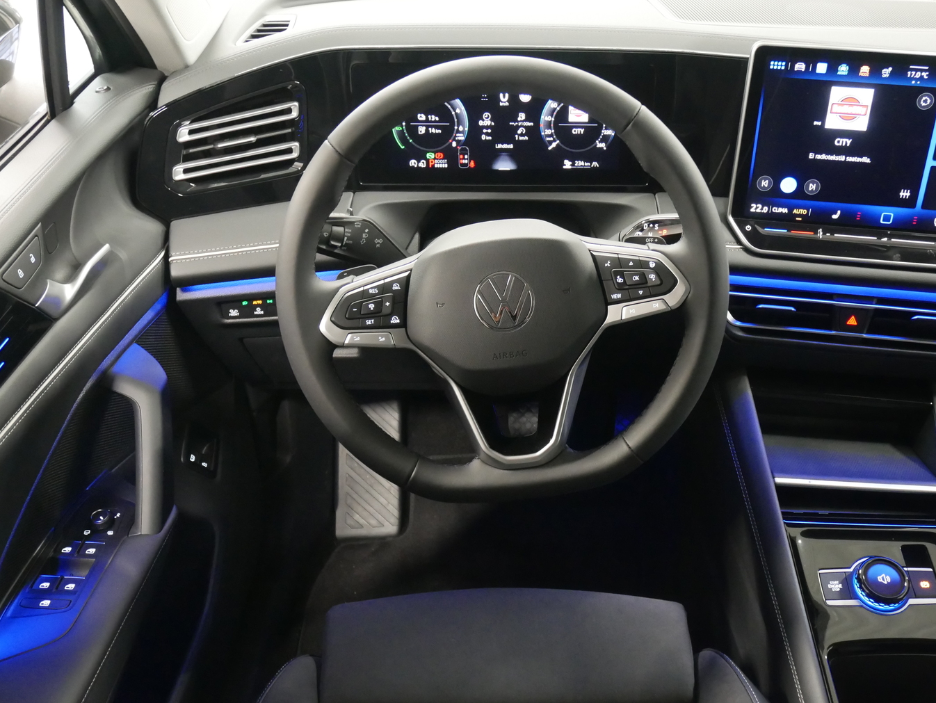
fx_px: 1028
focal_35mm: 38
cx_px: 533
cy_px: 386
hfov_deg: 48.8
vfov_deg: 37.7
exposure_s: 1/13
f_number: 3.9
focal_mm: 16
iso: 3200
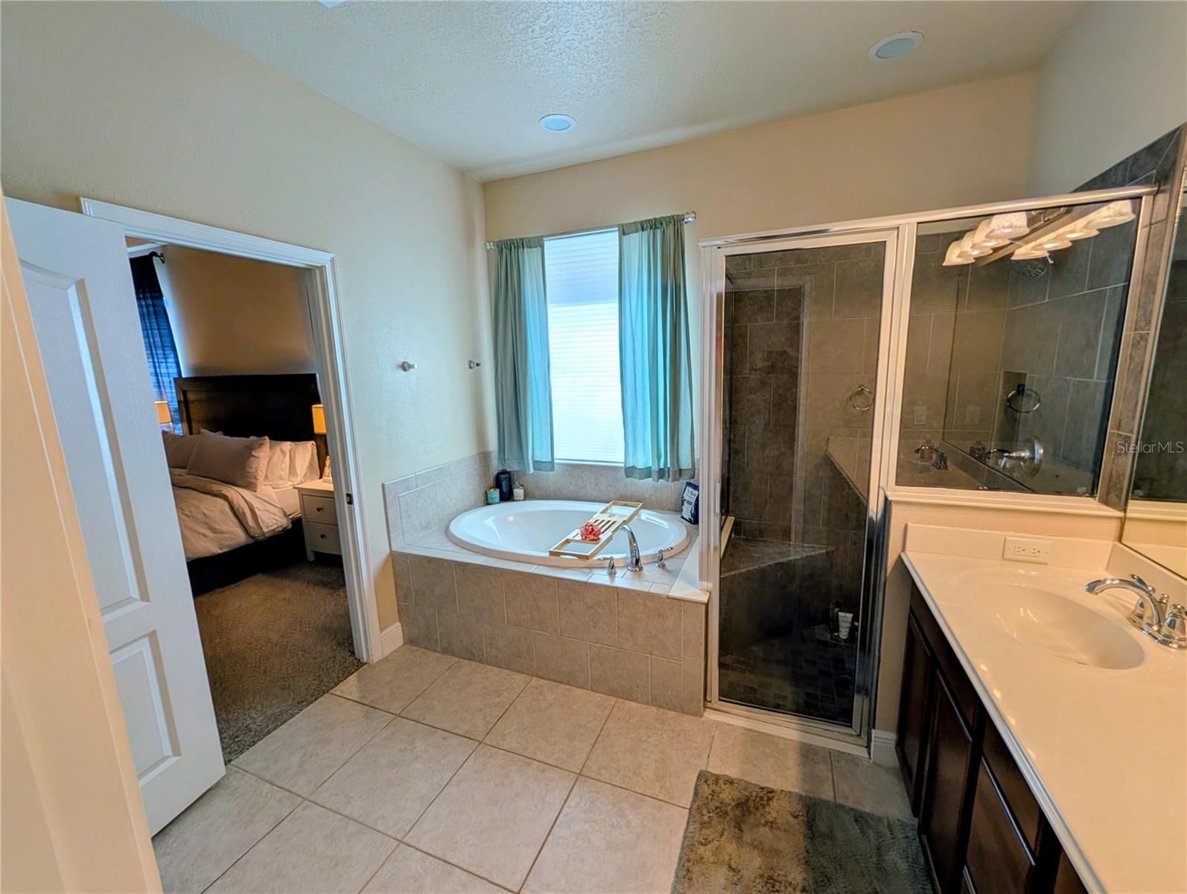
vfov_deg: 94.6
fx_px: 412
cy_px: 447
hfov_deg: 110.5
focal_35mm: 12
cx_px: 594
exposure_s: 1/346
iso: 60
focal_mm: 2.02
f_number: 1.7
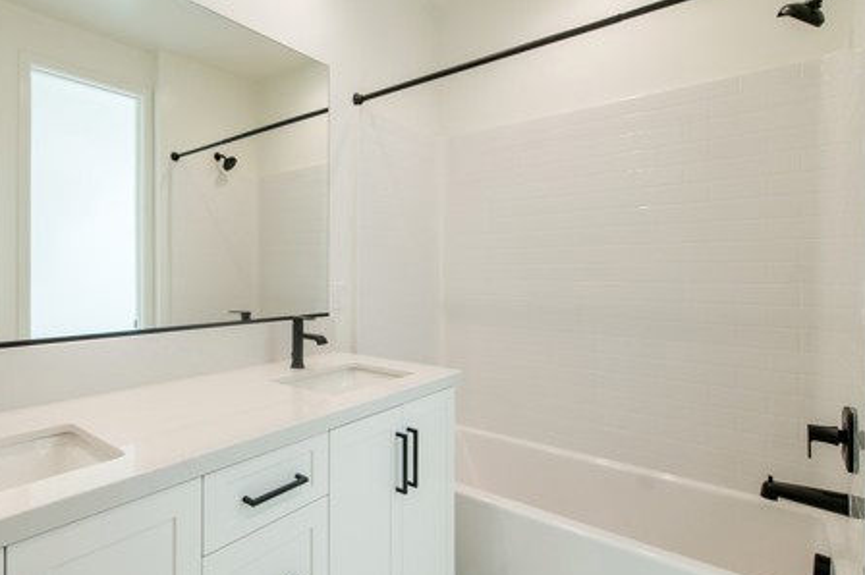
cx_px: 265
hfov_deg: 80.2
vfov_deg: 61.8
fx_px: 480
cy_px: 272
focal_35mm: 20
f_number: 4
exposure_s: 1/250
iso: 320
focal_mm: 14
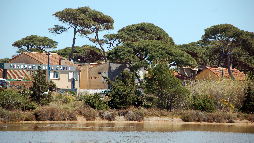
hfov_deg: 11.0
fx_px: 1324
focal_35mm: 197
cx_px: 127
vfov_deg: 6.2
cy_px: 63
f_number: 5.6
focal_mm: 125
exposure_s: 1/500
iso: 200
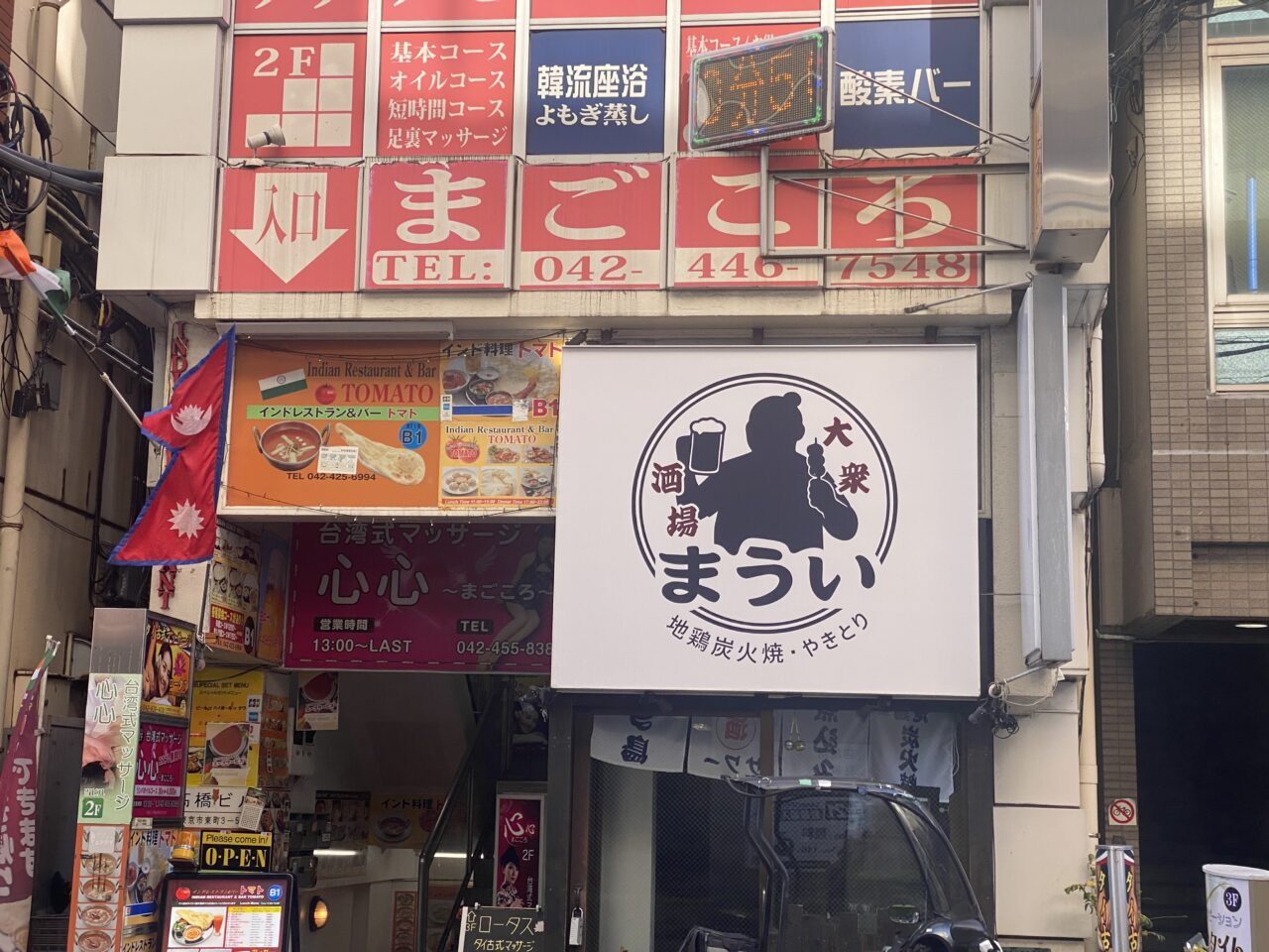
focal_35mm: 52
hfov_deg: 36.8
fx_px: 1906
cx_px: 634
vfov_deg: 28.0
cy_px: 476
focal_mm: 6
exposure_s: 1/164
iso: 20
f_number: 2
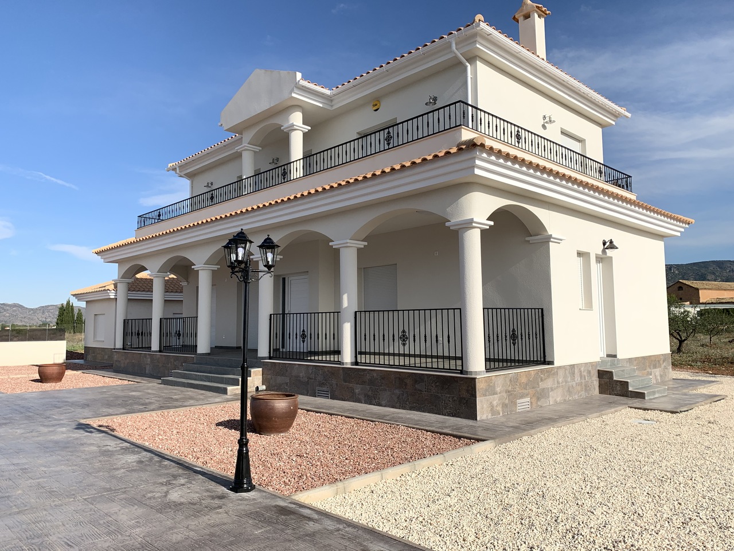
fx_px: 551
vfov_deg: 53.1
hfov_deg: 67.3
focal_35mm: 26
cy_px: 276
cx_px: 367
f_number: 1.8
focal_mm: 4.25
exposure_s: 1/3289
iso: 25
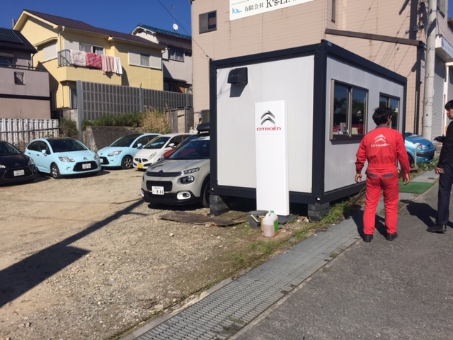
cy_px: 170
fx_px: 380
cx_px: 226
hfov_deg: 61.7
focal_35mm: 29
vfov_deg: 48.2
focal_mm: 4.15
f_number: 2.2
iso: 32
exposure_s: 1/4405
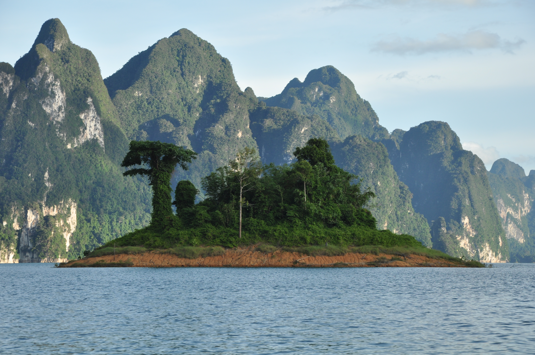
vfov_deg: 13.0
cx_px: 268
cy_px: 178
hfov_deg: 19.5
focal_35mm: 105
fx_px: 1559
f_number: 8
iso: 200
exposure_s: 1/250
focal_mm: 70
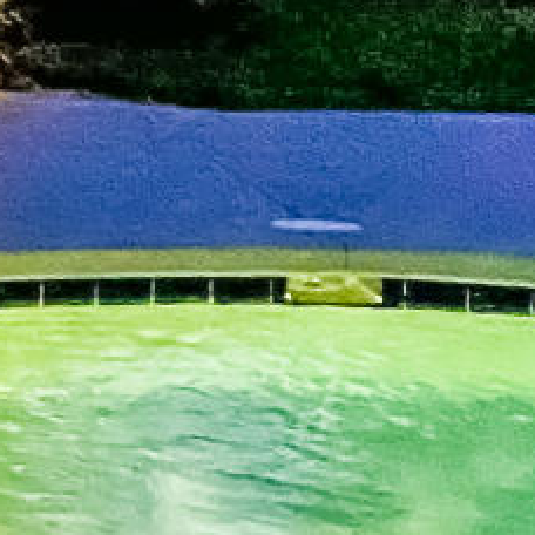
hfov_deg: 7.8
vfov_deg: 8.7
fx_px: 3532
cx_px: -899
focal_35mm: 202
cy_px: 143
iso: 800
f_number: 1.8
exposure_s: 1/30
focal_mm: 4.25
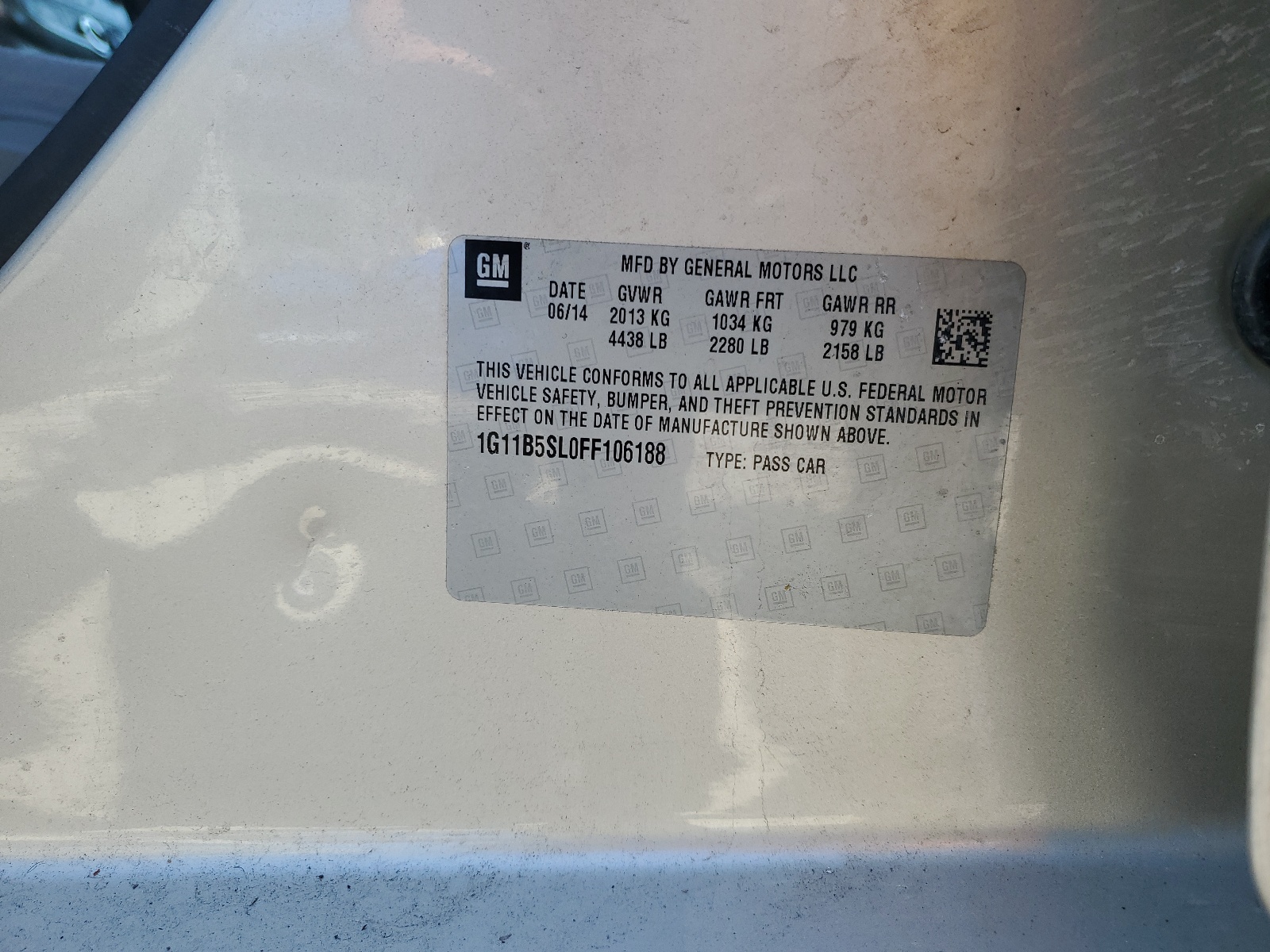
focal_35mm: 26
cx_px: 635
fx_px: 954
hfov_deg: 67.3
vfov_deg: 53.1
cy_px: 476
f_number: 1.5
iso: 50
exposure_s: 1/370
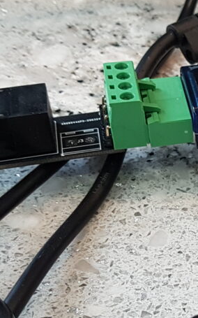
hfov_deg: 12.9
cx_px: 346
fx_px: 804
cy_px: 248
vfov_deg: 22.1
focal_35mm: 93
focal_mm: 4.2
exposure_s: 1/60
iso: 100
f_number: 1.7
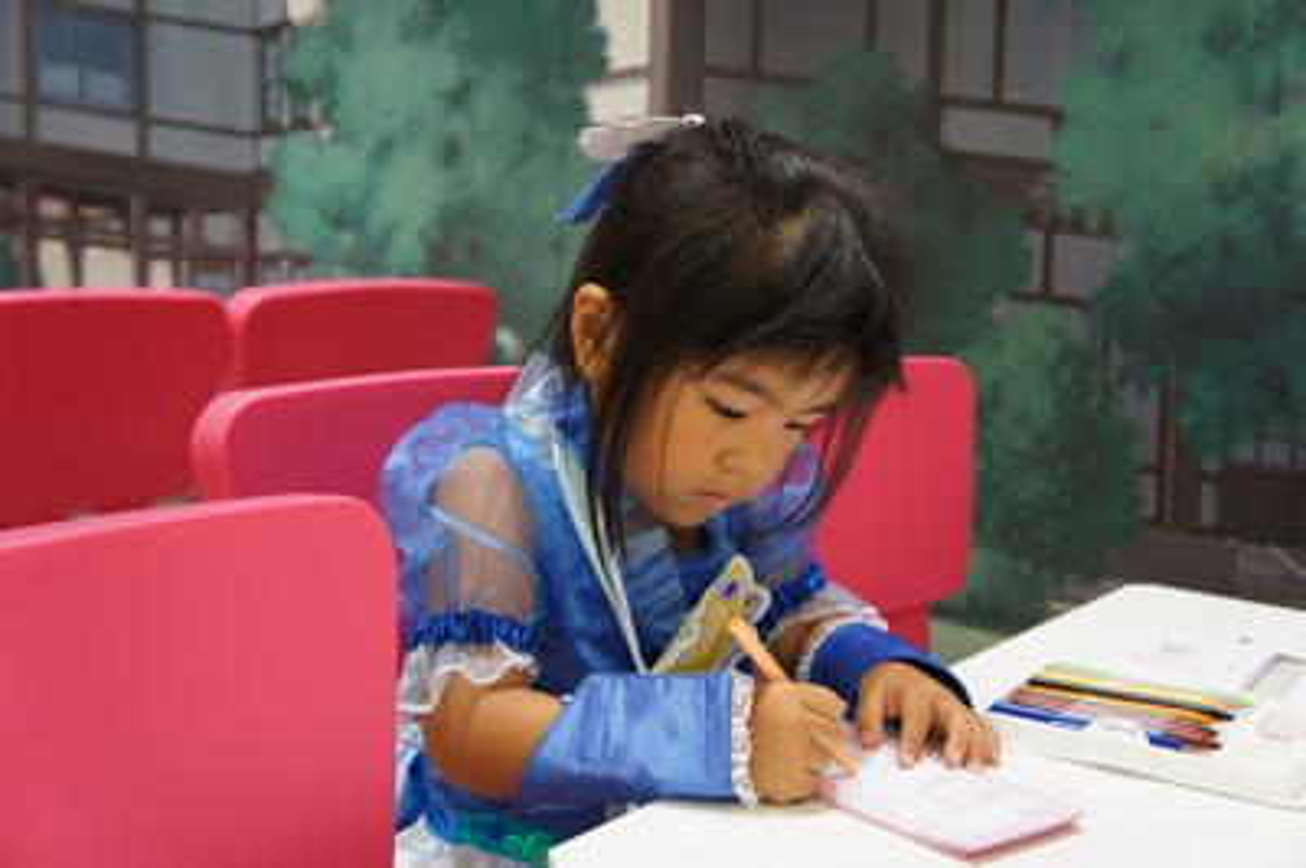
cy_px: 434
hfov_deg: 40.0
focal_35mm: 50
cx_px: 653
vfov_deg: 27.2
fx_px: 1794
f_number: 4.5
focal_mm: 33
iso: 500
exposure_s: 1/60
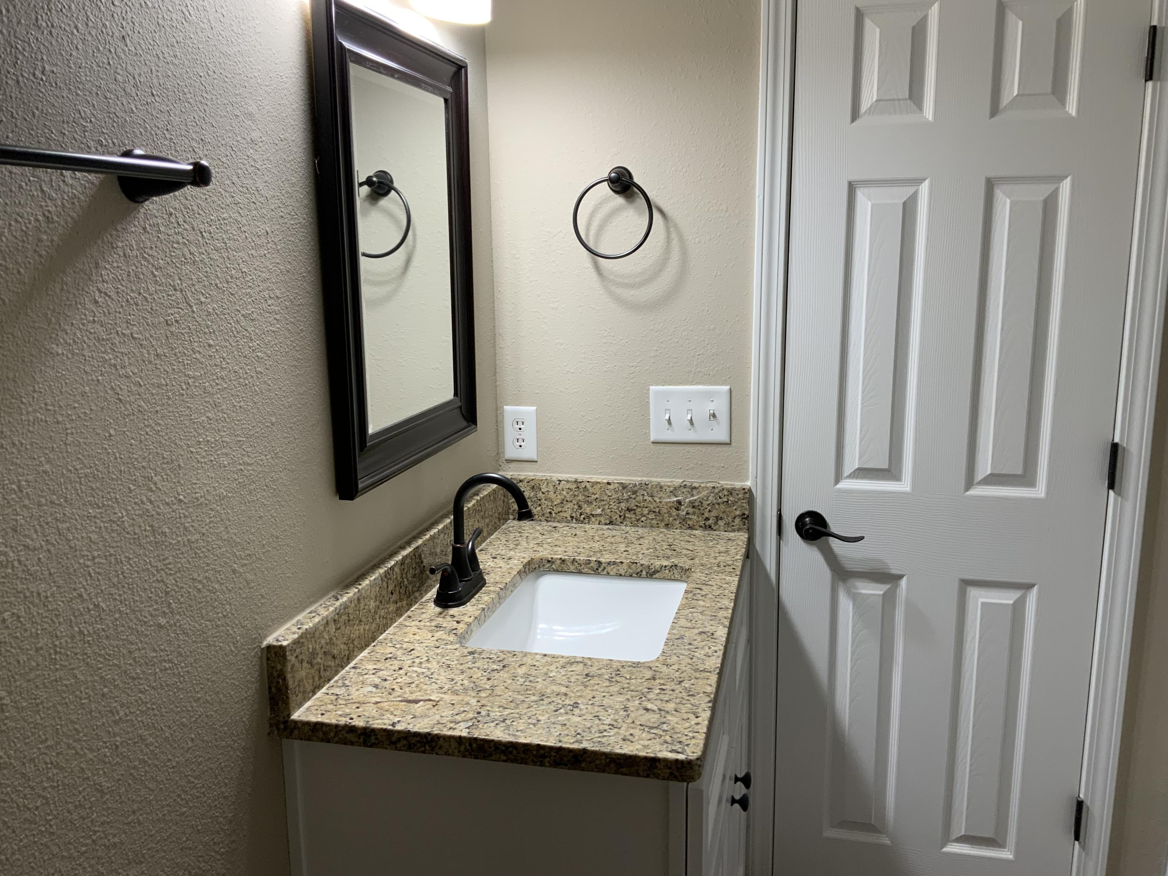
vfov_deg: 48.2
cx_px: 584
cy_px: 438
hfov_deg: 61.7
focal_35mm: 29
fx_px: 979
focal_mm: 3
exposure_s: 1/60
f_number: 1.8
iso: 50
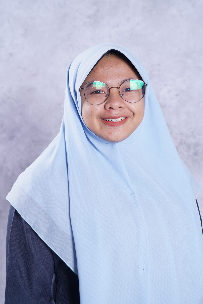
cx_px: 102
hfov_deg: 18.9
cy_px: 152
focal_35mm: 72
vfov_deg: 28.1
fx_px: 609
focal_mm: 72
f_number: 7.1
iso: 160
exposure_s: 1/100
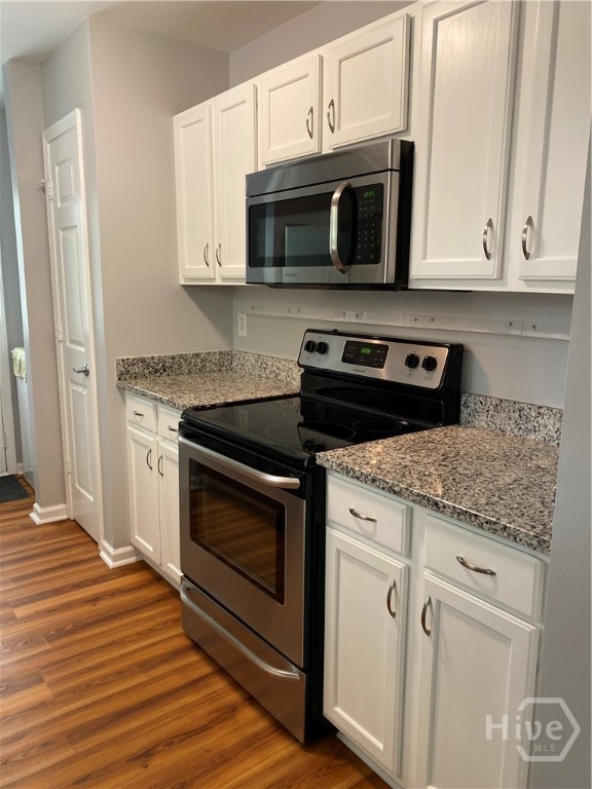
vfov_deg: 67.3
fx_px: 593
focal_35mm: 26
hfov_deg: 53.1
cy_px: 394
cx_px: 296
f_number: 1.8
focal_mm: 4.25
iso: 250
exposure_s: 1/60
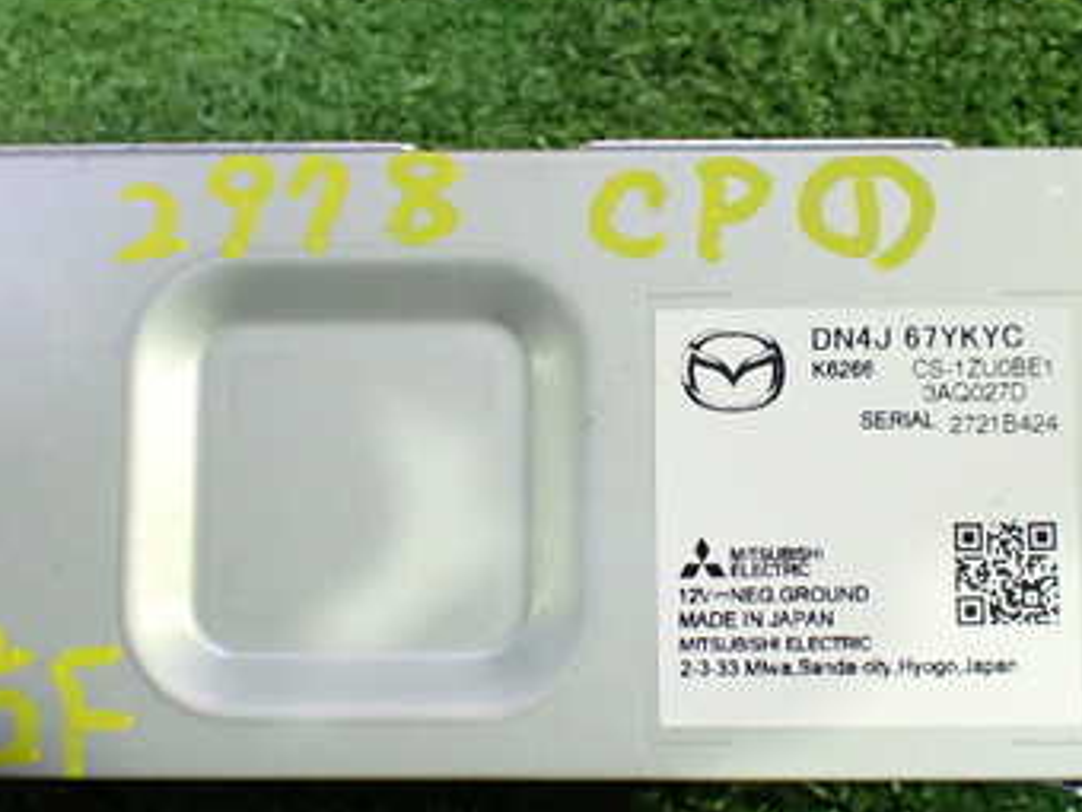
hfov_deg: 36.2
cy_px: 490
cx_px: 541
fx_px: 1657
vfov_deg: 27.5
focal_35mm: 53
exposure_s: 1/60
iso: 800
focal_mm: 5.4
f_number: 2.3
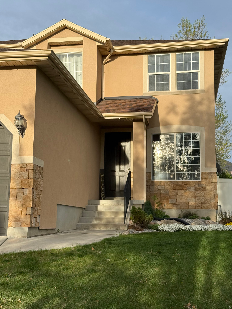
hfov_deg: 30.3
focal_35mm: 48
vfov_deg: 39.7
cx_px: 116
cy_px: 154
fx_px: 429
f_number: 1.78
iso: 64
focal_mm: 6.76
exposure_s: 1/1222
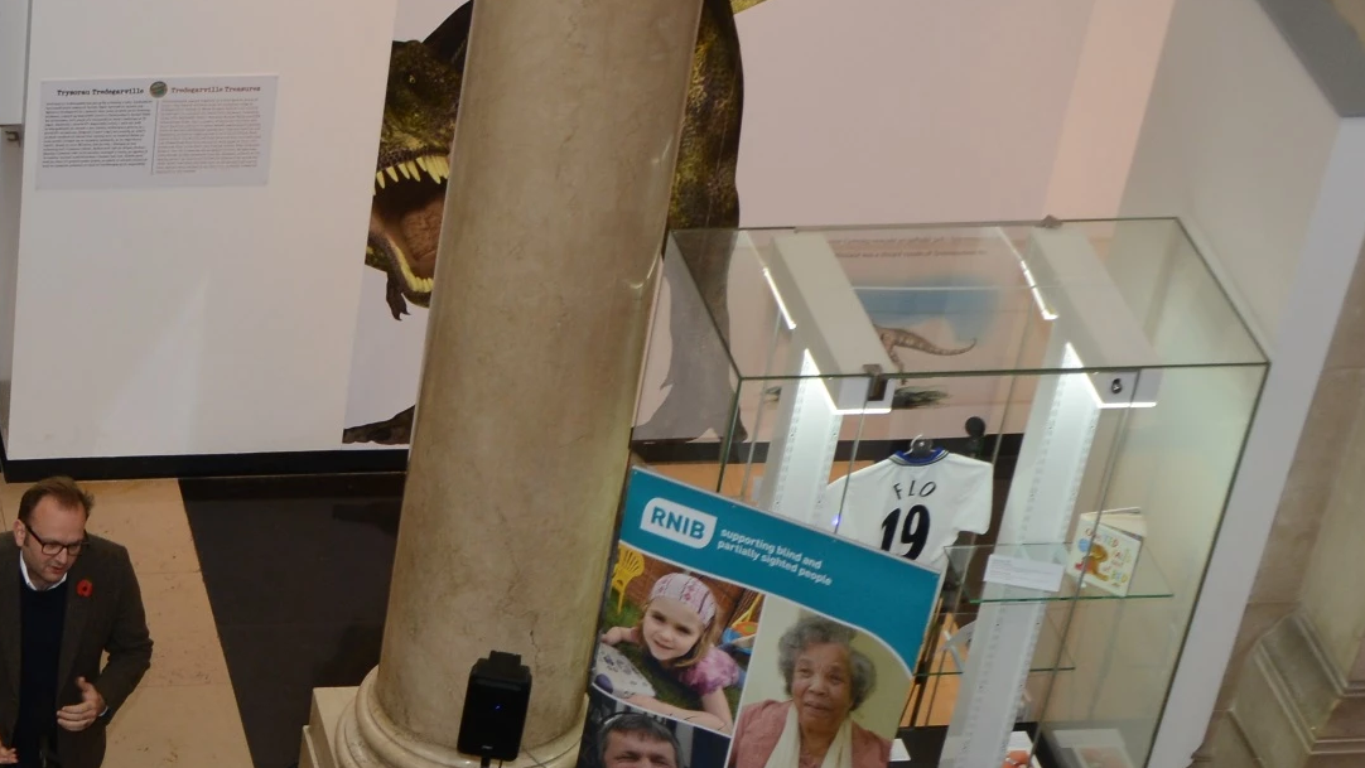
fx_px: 4127
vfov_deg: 10.0
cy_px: 1434
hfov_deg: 18.0
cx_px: -190
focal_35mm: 114
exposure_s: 1/60
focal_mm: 32
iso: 400
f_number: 5.6
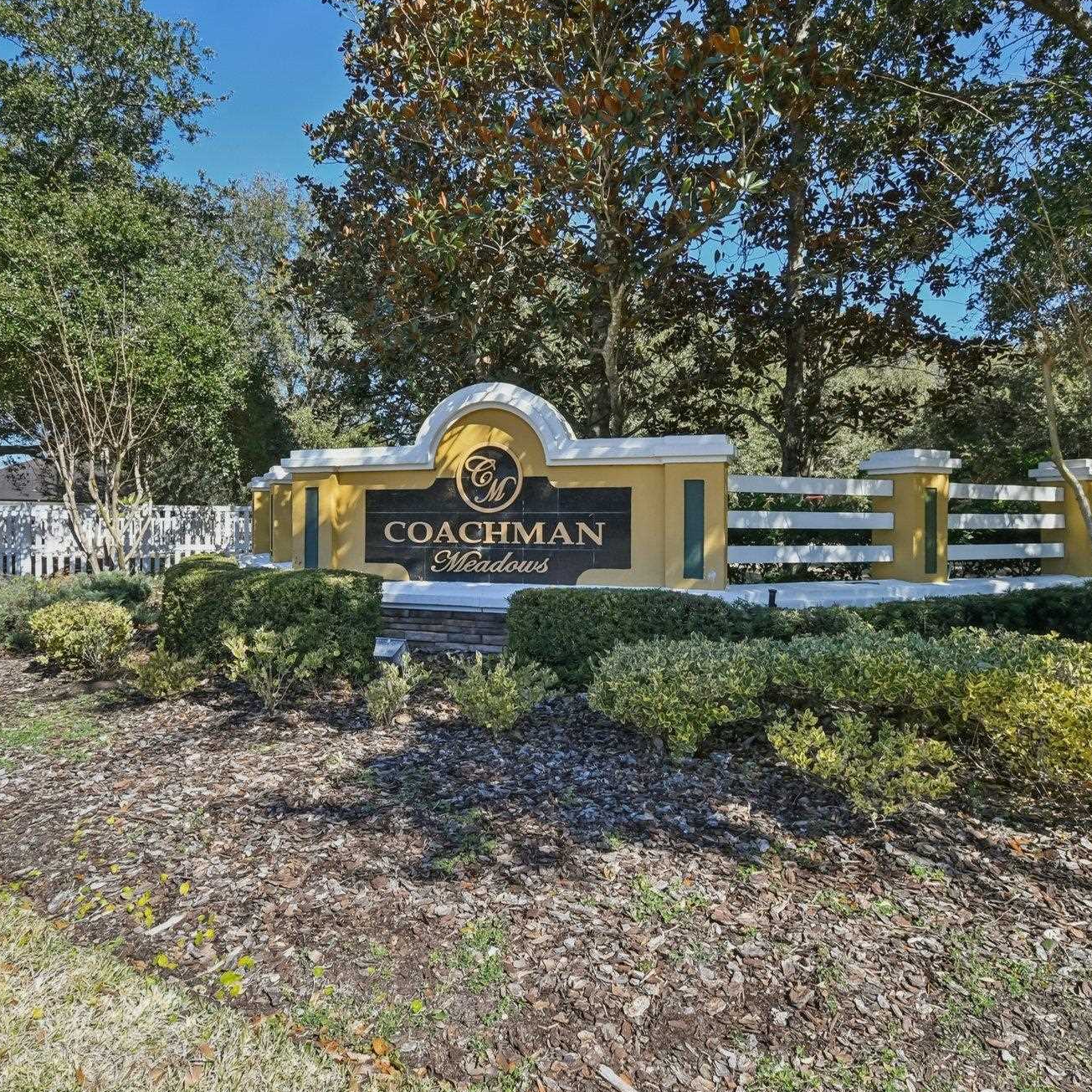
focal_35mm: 20
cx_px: 475
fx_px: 714
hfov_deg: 74.5
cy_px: 535
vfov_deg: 74.8
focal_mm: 10
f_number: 8
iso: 100
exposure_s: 1/60
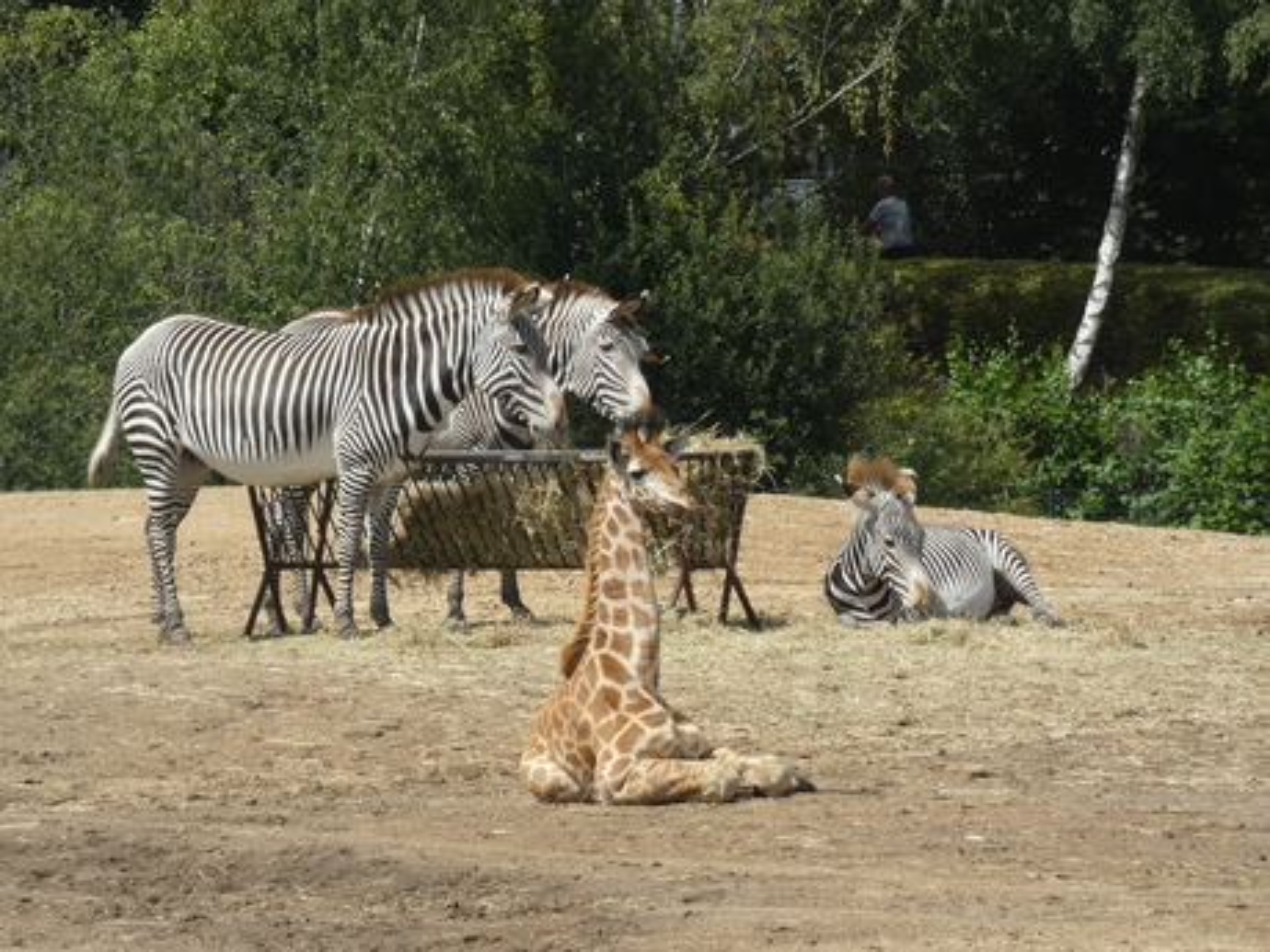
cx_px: 635
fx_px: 13648
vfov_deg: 4.0
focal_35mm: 372
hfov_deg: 5.3
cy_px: 476
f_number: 5.6
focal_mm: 66.7
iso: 80
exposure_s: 1/200
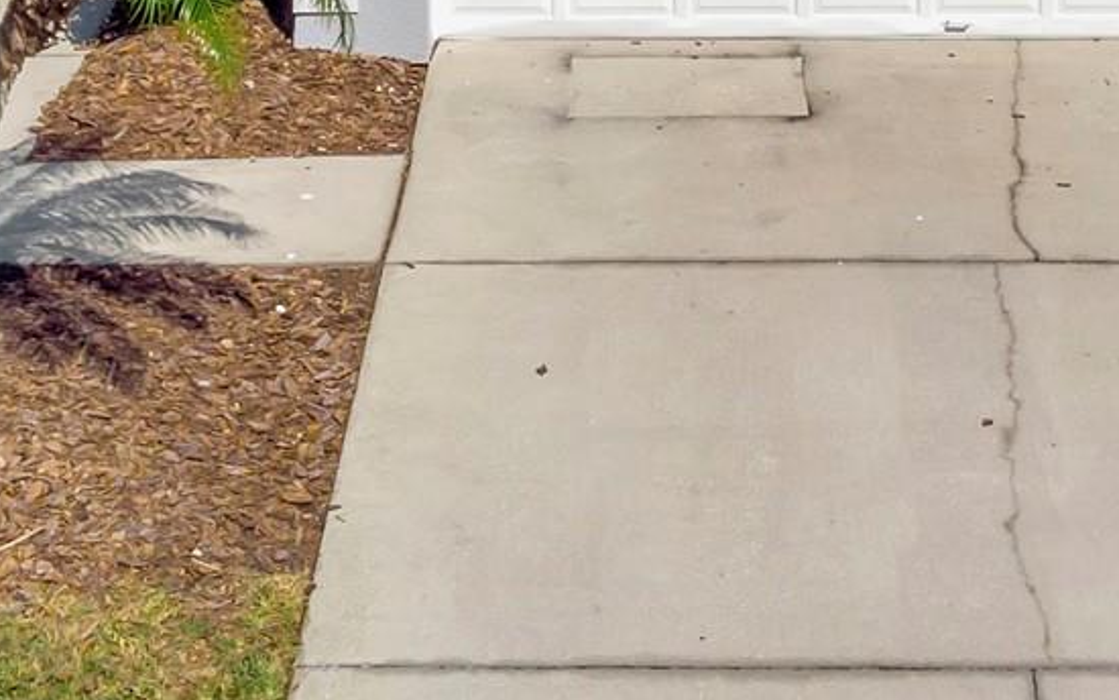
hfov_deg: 27.8
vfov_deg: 16.6
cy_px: -226
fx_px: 2257
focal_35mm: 74
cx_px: 667
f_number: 2.8
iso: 105
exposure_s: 1/670
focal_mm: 4.5
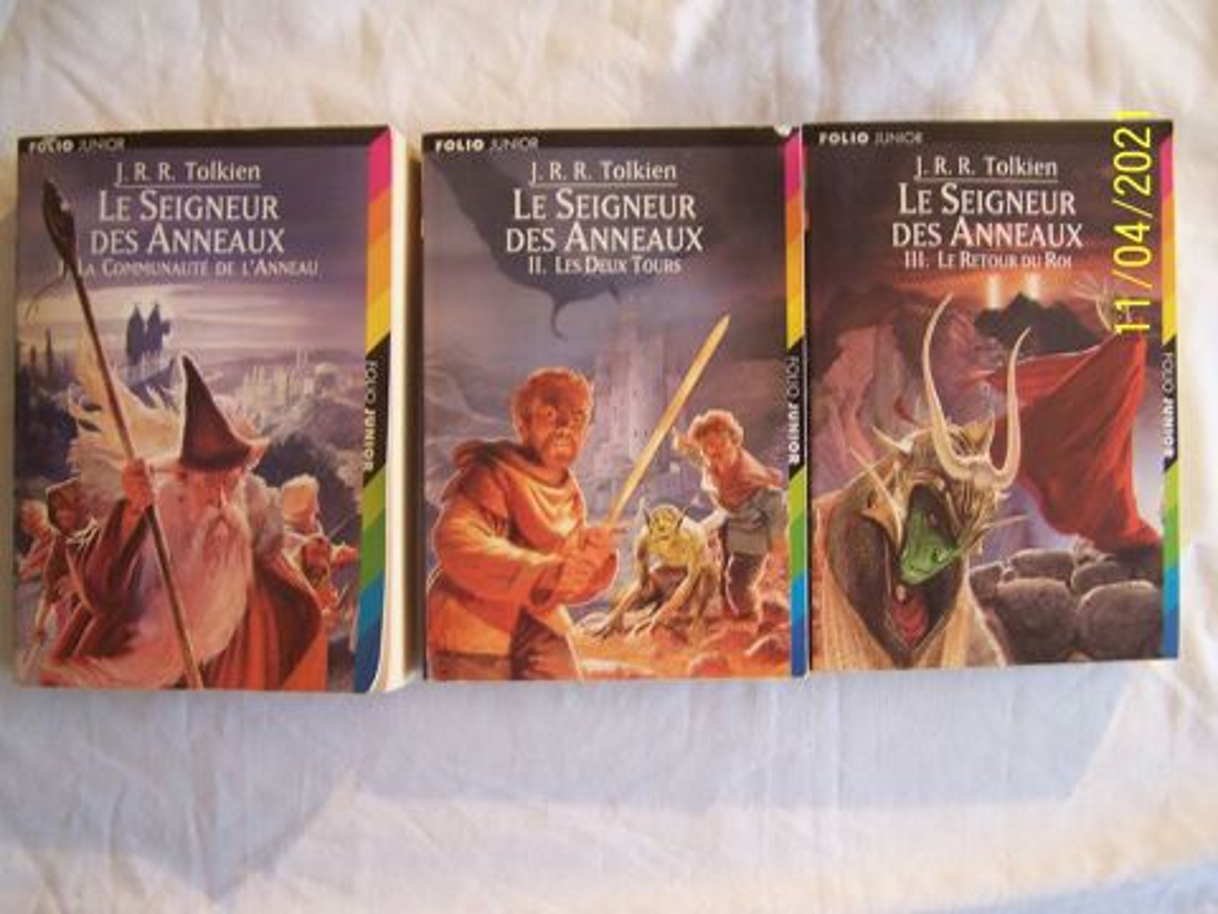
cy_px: 457
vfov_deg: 37.7
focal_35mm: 38
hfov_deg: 49.0
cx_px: 609
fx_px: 1337
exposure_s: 1/15
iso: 140
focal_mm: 6.3
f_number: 2.8
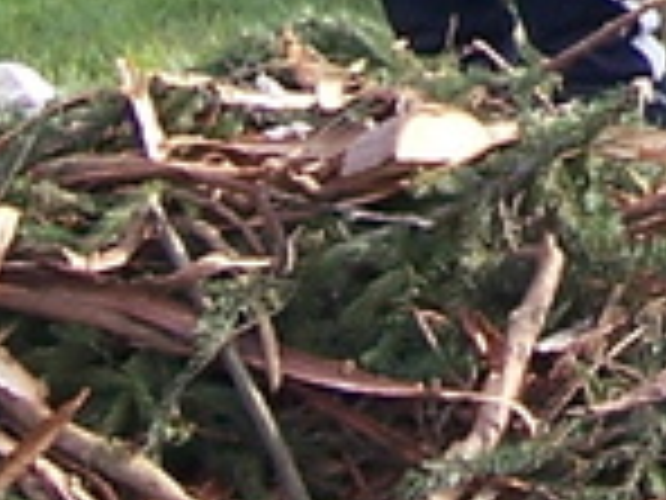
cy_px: -671
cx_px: 1314
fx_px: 9735
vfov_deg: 2.9
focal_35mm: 506
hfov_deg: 3.9
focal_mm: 12.1
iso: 80
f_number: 4.8
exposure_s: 1/125
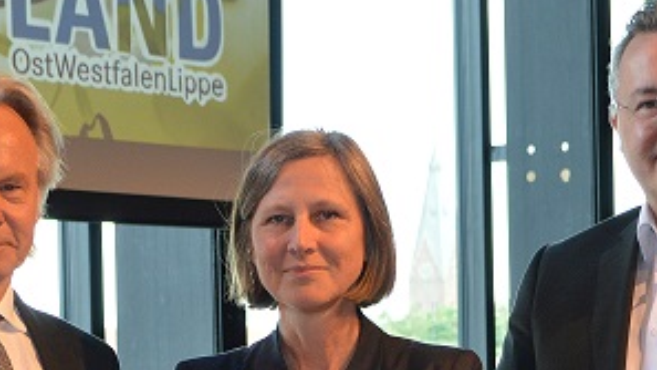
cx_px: 303
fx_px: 2630
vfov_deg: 7.9
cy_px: 465
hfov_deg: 14.2
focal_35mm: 151
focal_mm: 38
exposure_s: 1/60
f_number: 5
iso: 720
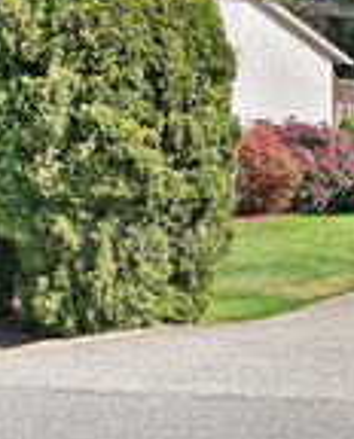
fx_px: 1069
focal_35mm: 82
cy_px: 79
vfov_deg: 22.9
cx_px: 490
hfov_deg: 17.4
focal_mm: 29
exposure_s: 1/200
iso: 320
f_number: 7.1
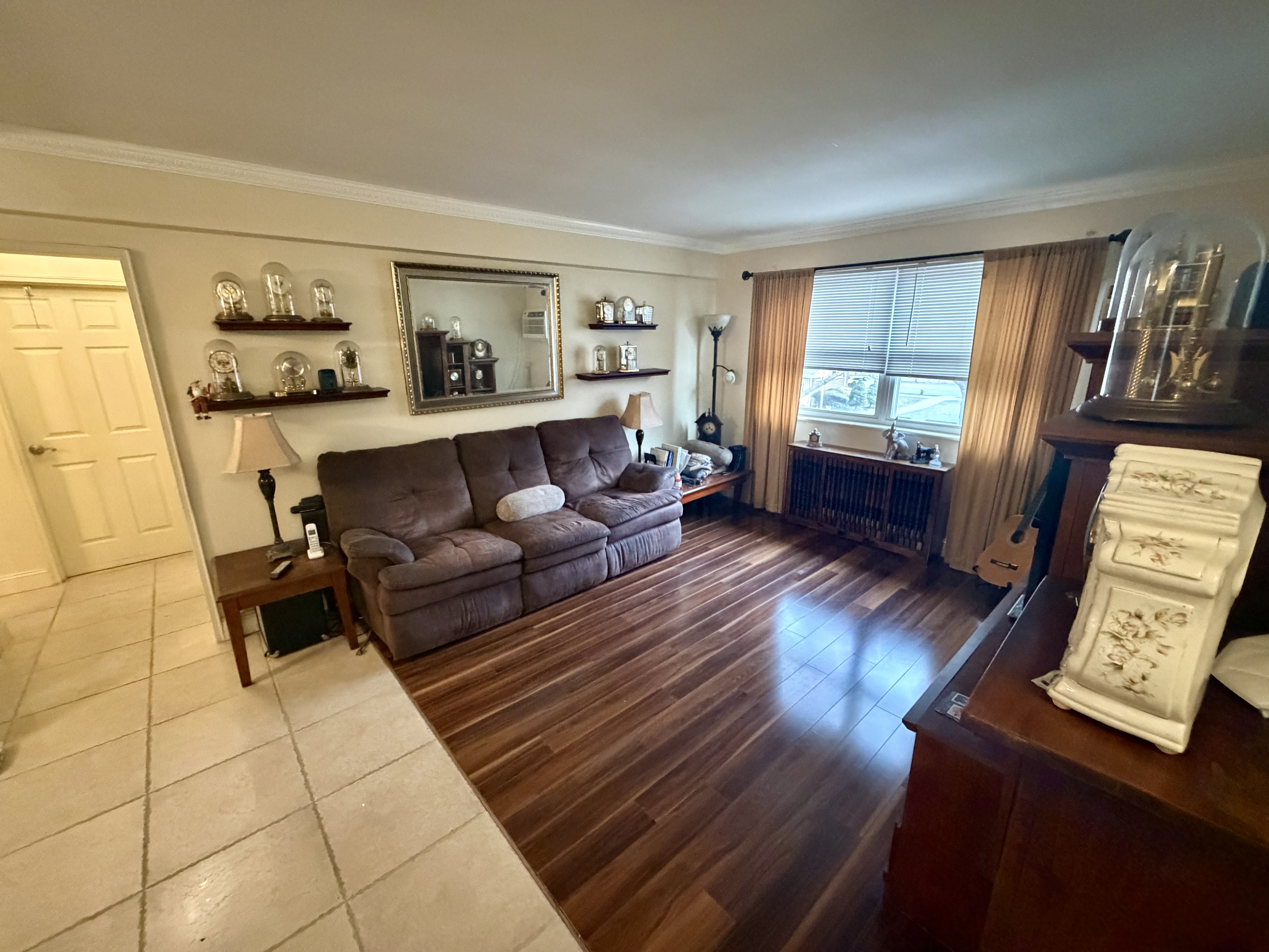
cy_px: 476
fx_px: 513
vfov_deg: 85.7
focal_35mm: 14
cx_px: 634
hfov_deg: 102.1
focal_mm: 2.22
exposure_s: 1/60
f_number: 2.2
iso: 1000
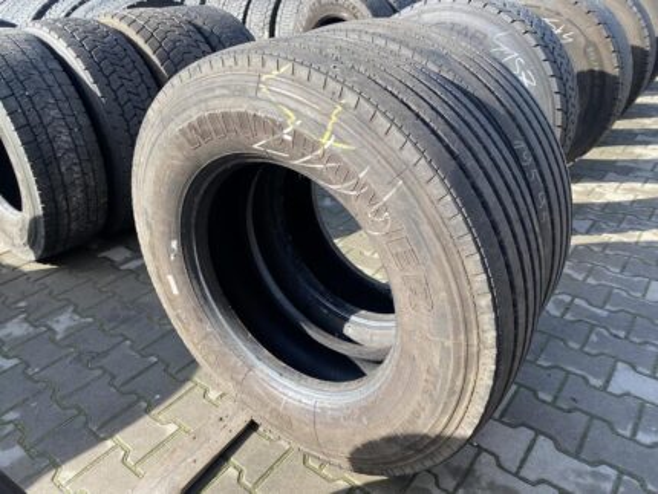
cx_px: 329
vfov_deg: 53.1
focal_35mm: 26
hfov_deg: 67.3
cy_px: 247
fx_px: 494
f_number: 1.8
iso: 32
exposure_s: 1/452
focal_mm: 4.25
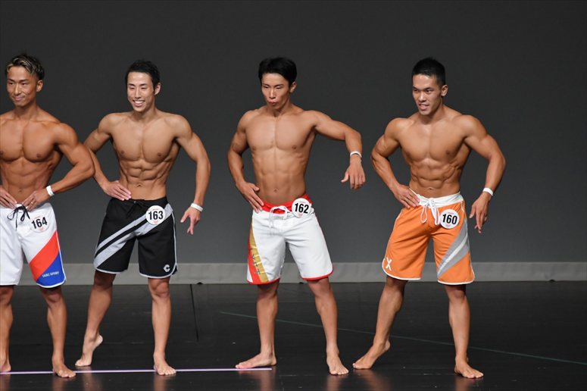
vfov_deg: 3.7
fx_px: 6112
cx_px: 294
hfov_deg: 5.5
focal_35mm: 375
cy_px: 196
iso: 4000
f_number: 5.6
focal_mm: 250
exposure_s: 1/400
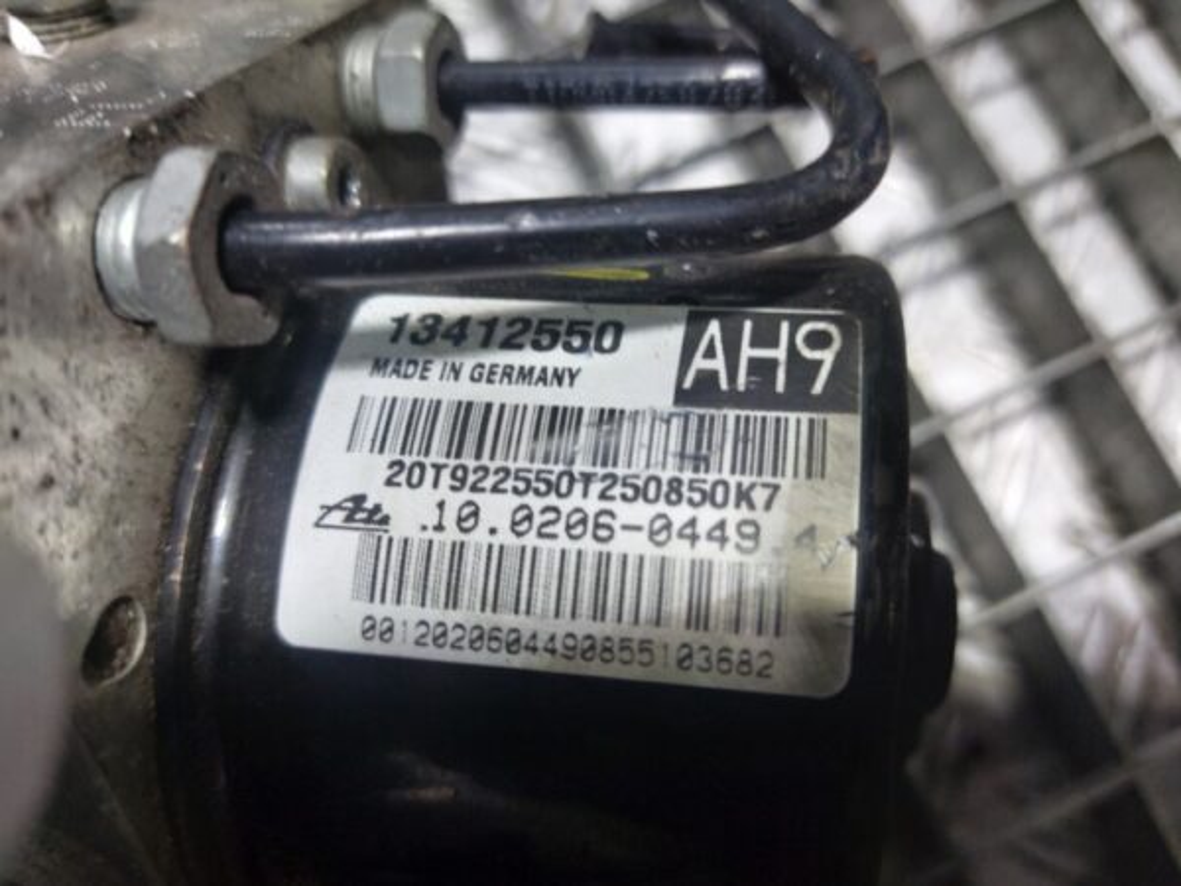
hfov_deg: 69.4
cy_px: 443
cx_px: 590
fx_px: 853
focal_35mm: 25
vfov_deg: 54.9
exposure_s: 1/50
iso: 125
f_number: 1.8
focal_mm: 5.23
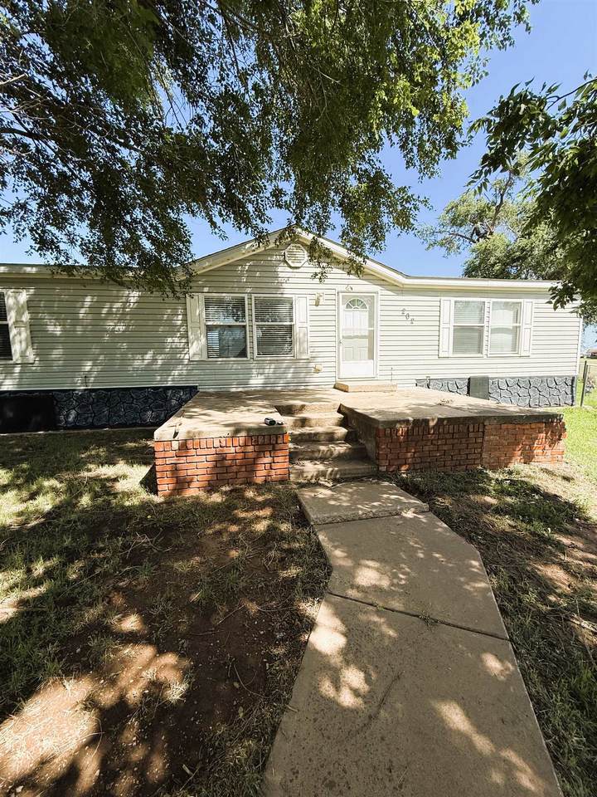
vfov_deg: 102.1
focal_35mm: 14
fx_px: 322
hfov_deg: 85.7
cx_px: 298
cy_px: 398
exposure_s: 1/1145
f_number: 2.2
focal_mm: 2.22
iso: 50
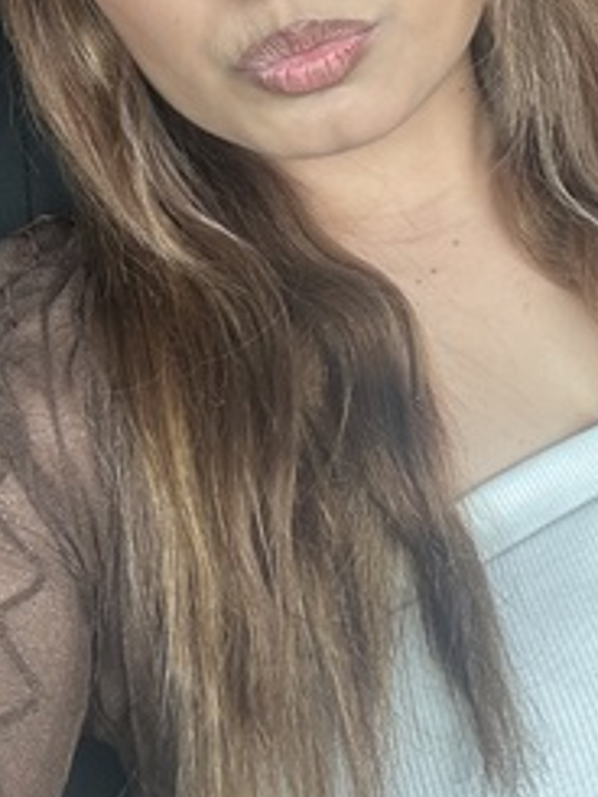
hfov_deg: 30.9
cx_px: 343
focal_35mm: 47
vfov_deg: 38.4
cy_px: 127
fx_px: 1082
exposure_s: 1/121
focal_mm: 2.69
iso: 50
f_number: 1.9
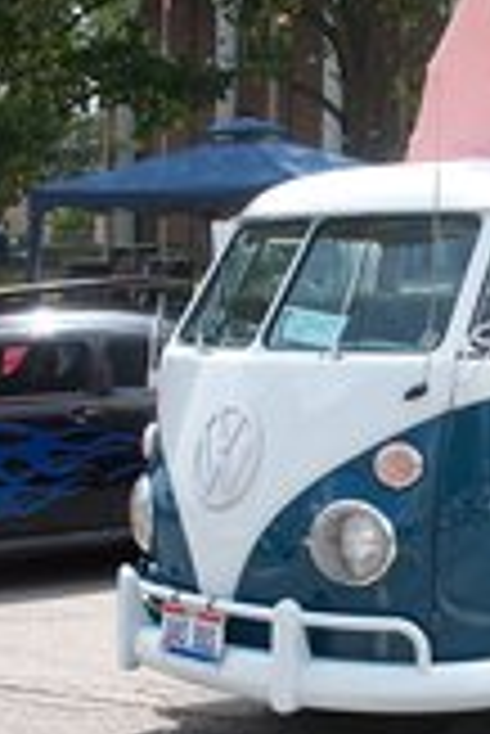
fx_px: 1874
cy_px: 417
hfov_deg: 14.6
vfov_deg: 22.1
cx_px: 530
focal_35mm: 92
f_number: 2.8
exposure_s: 1/500
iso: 64
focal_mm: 7.54
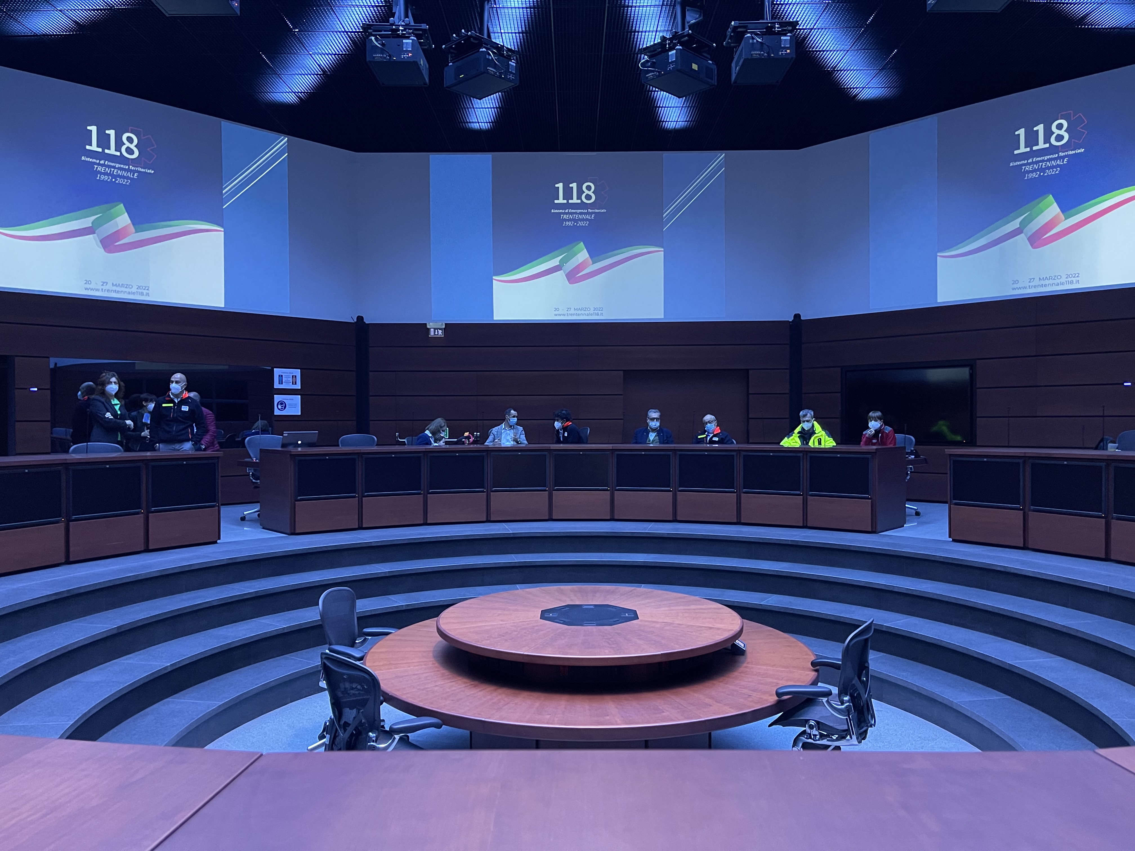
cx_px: 568
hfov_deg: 67.3
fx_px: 852
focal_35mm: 26
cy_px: 426
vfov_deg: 53.1
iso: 640
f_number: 1.6
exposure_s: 1/33
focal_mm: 5.1
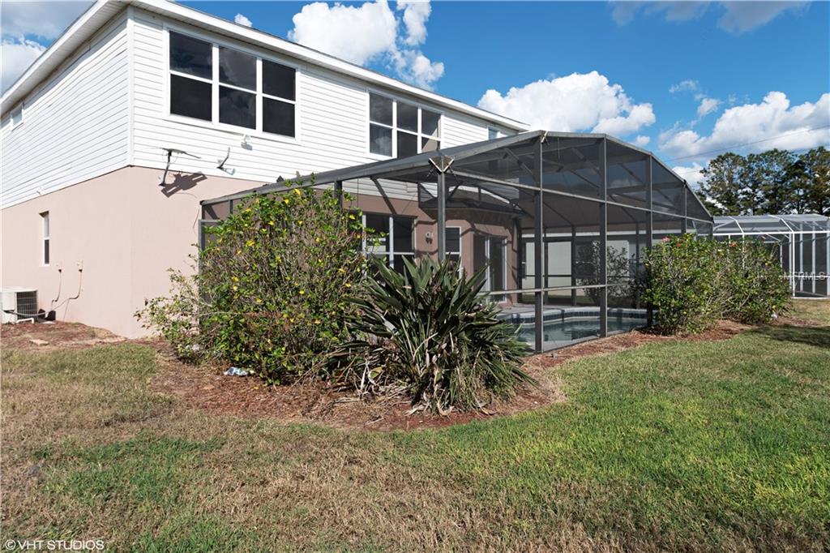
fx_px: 507
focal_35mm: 22
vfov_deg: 57.2
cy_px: 276
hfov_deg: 78.6
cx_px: 415
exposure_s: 1/640
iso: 220
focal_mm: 15
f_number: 10
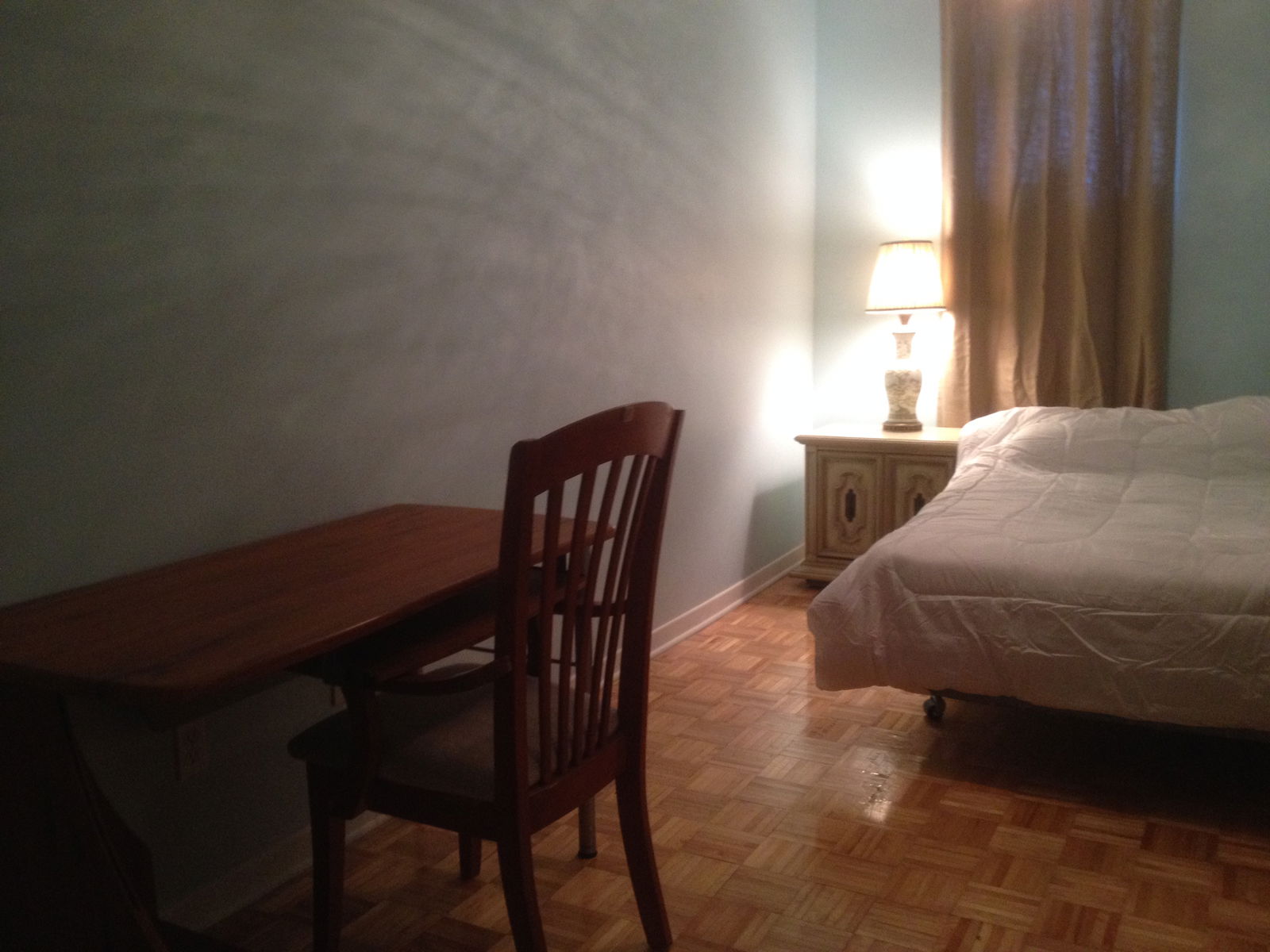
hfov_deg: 52.6
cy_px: 476
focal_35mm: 35
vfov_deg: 40.7
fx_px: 1284
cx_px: 635
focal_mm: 4.28
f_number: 2.4
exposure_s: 1/20
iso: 250
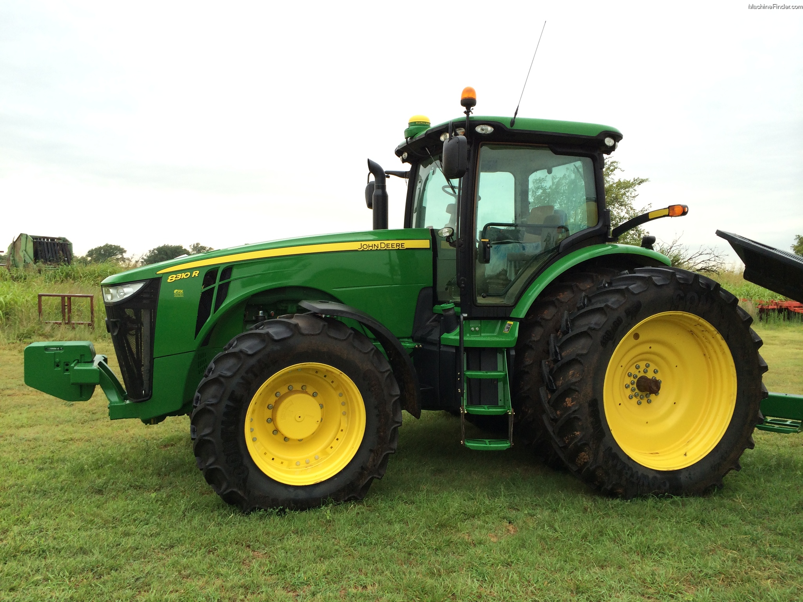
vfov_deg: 46.8
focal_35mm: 30
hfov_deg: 60.0
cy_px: 301
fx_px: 696
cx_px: 402
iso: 40
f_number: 2.2
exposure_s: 1/60
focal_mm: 4.12
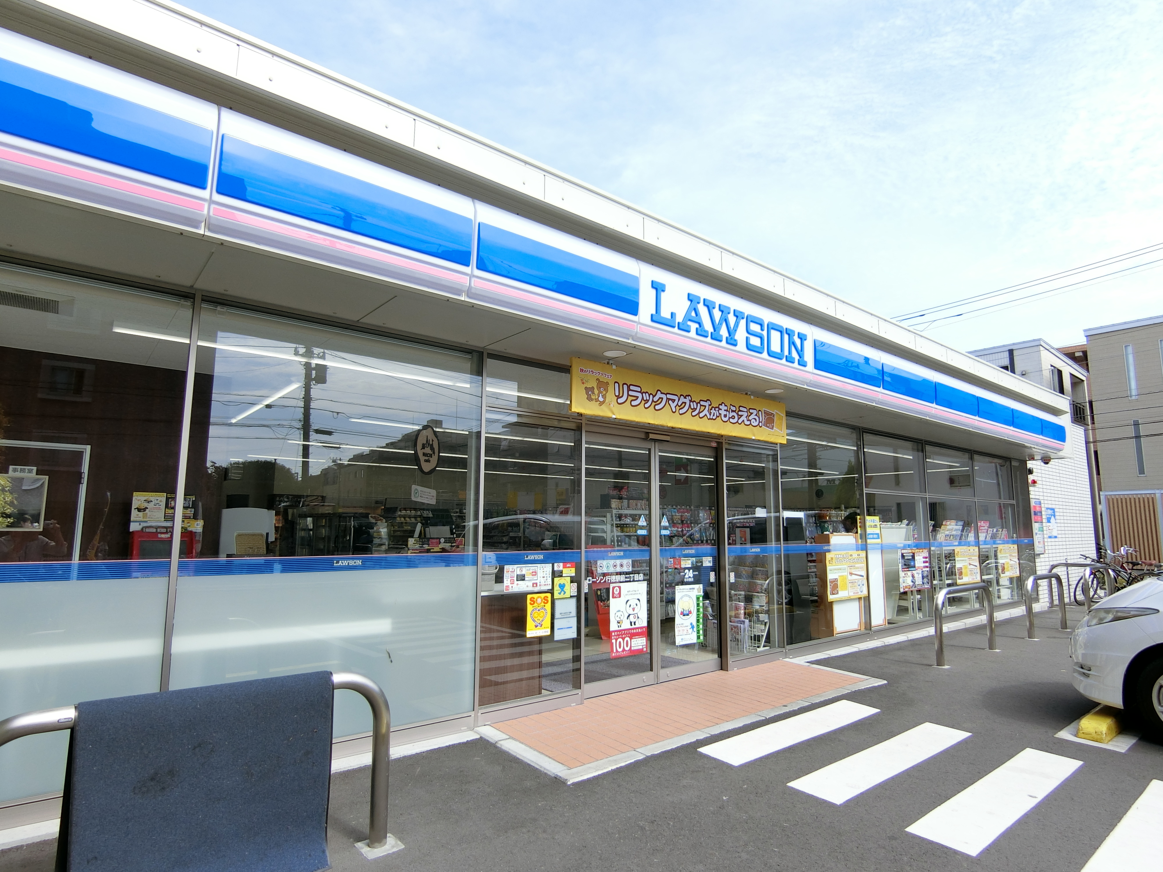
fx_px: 638
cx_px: 582
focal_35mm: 19
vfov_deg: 68.7
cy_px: 436
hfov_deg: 84.7
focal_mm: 4.06
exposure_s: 1/800
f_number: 2.7
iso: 80
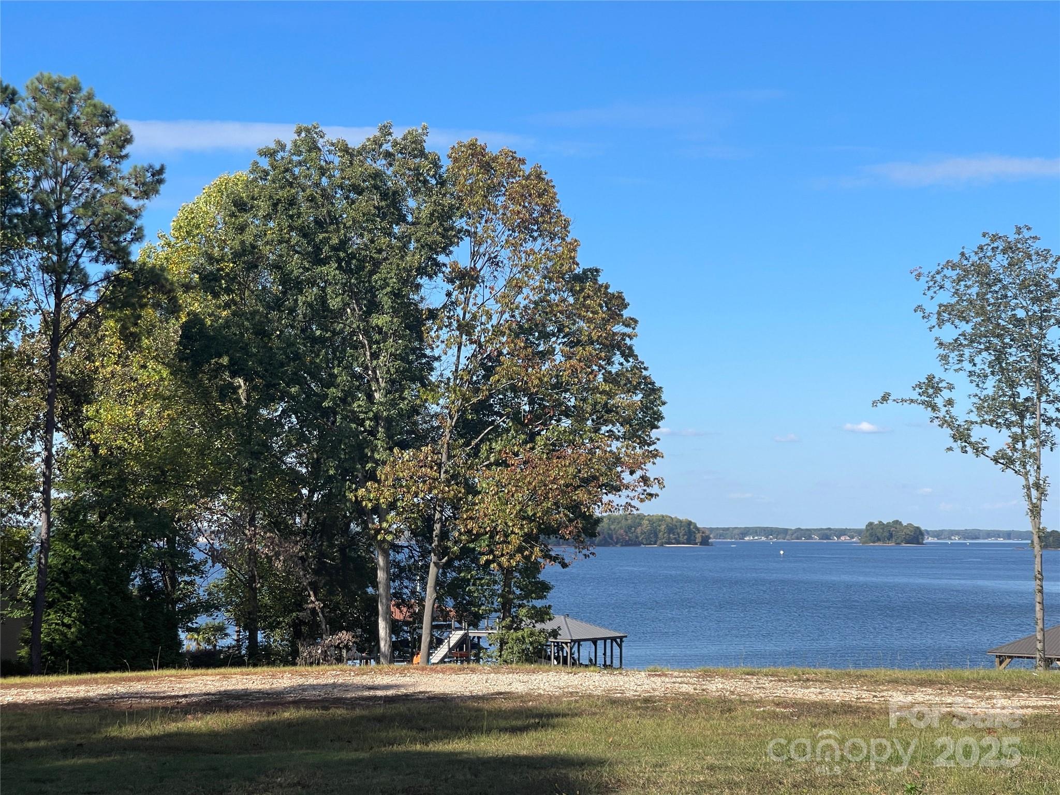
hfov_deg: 30.3
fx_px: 1960
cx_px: 530
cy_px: 398
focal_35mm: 64
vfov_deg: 22.9
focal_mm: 7.5
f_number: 2.2
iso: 20
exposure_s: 1/1024
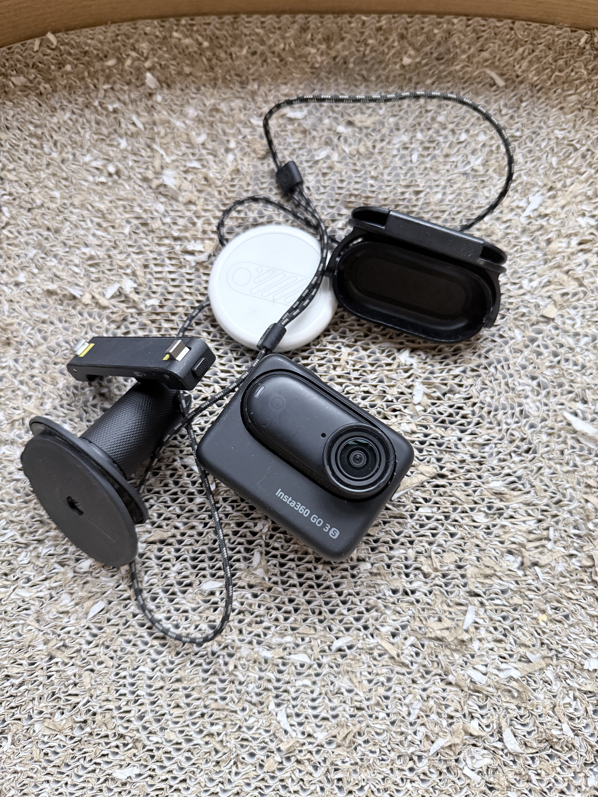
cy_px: 398
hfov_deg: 56.8
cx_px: 299
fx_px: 553
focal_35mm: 24
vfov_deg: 71.6
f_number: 1.78
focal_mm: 6.76
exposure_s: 1/60
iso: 400
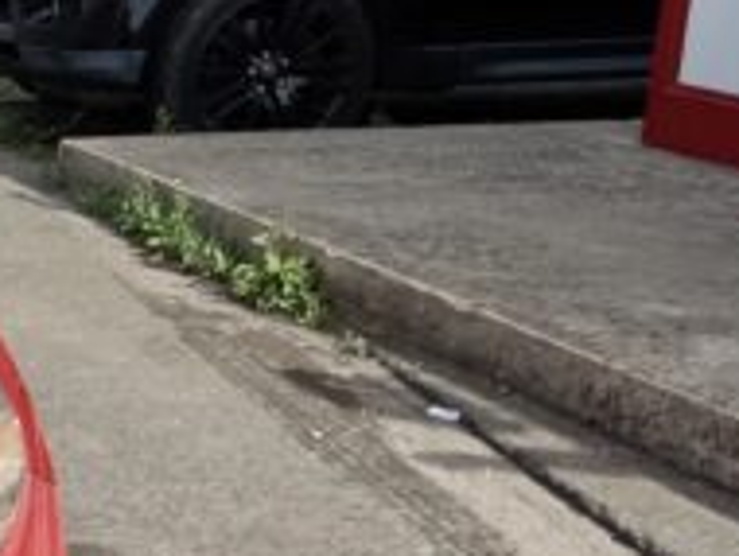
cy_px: 533
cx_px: -758
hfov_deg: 15.0
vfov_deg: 14.0
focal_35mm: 105
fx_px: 2244
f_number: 1.8
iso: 102
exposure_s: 1/470
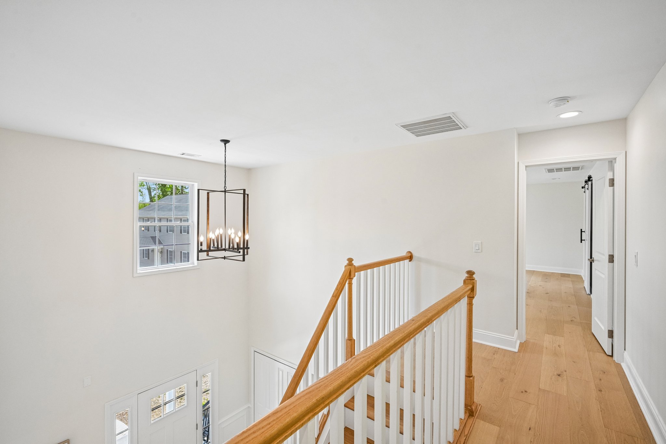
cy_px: 222
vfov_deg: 73.7
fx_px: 296
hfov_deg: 96.7
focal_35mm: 16
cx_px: 333
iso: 800
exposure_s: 1/200
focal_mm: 16
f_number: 8
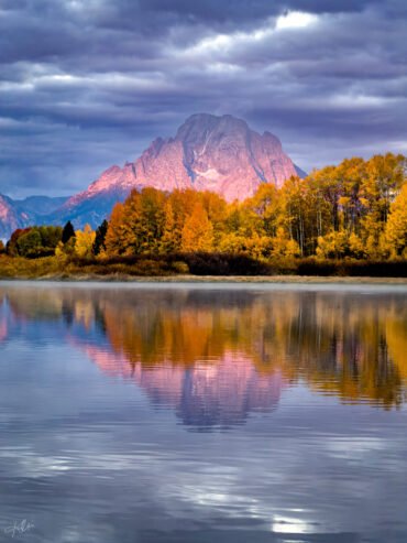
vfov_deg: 19.6
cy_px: 272
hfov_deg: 14.8
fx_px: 1567
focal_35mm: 100
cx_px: 204
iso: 250
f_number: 2.8
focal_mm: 16.89
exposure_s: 1/120
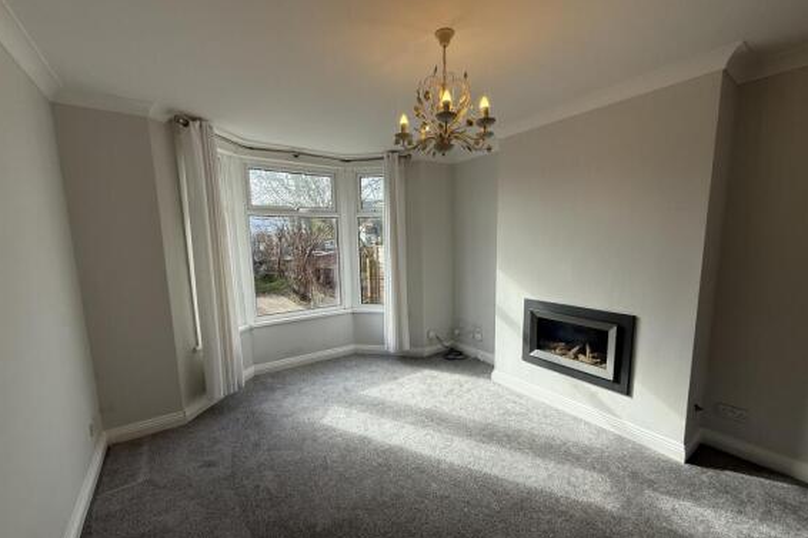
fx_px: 337
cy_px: 285
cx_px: 408
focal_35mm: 15
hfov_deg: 100.4
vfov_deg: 77.2
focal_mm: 2.22
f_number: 2.2
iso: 50
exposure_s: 1/439
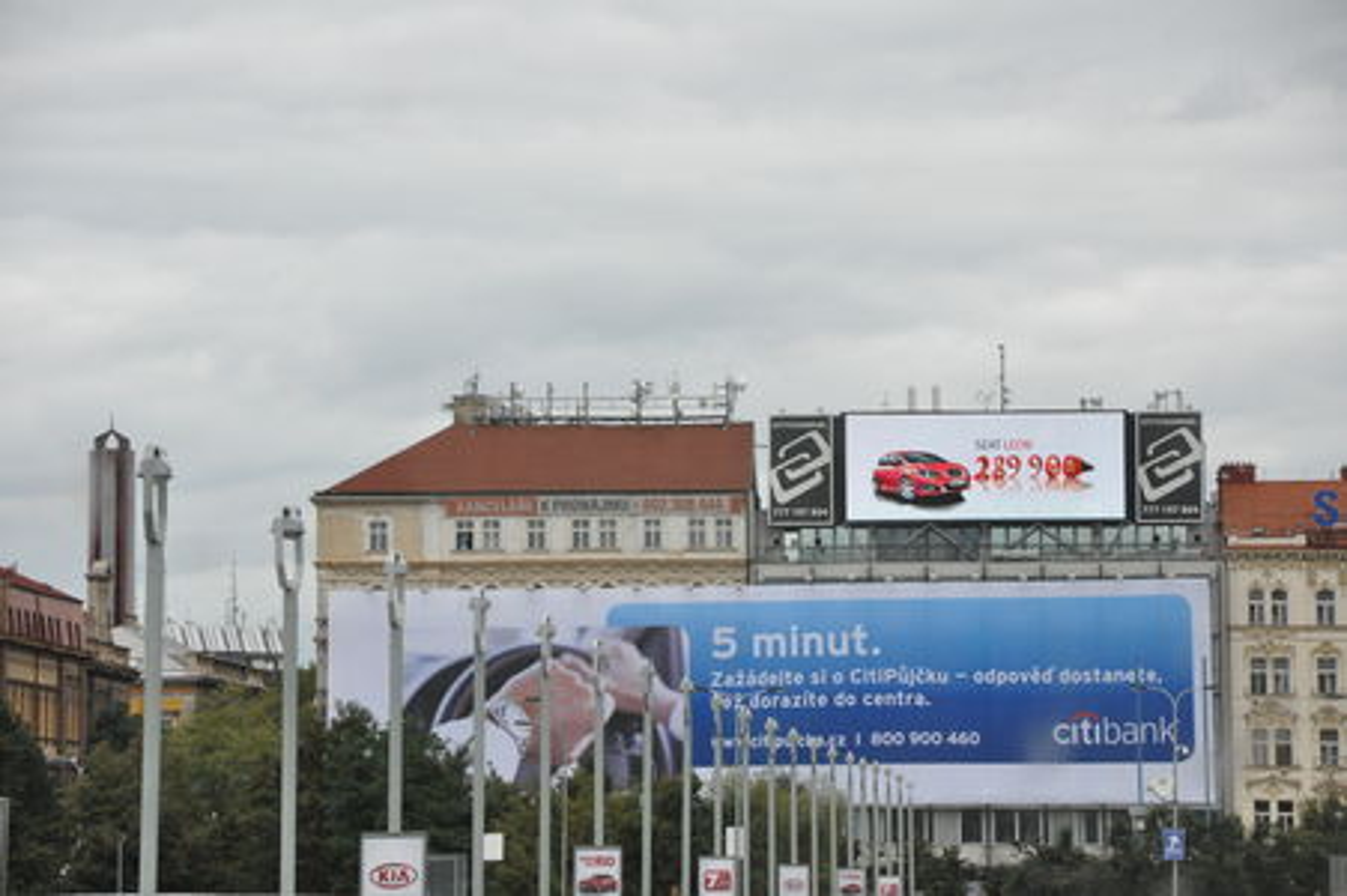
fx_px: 5889
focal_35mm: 158
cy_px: 448
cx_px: 674
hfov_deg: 13.0
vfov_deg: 8.7
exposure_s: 1/2000
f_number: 9
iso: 1600
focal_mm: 105
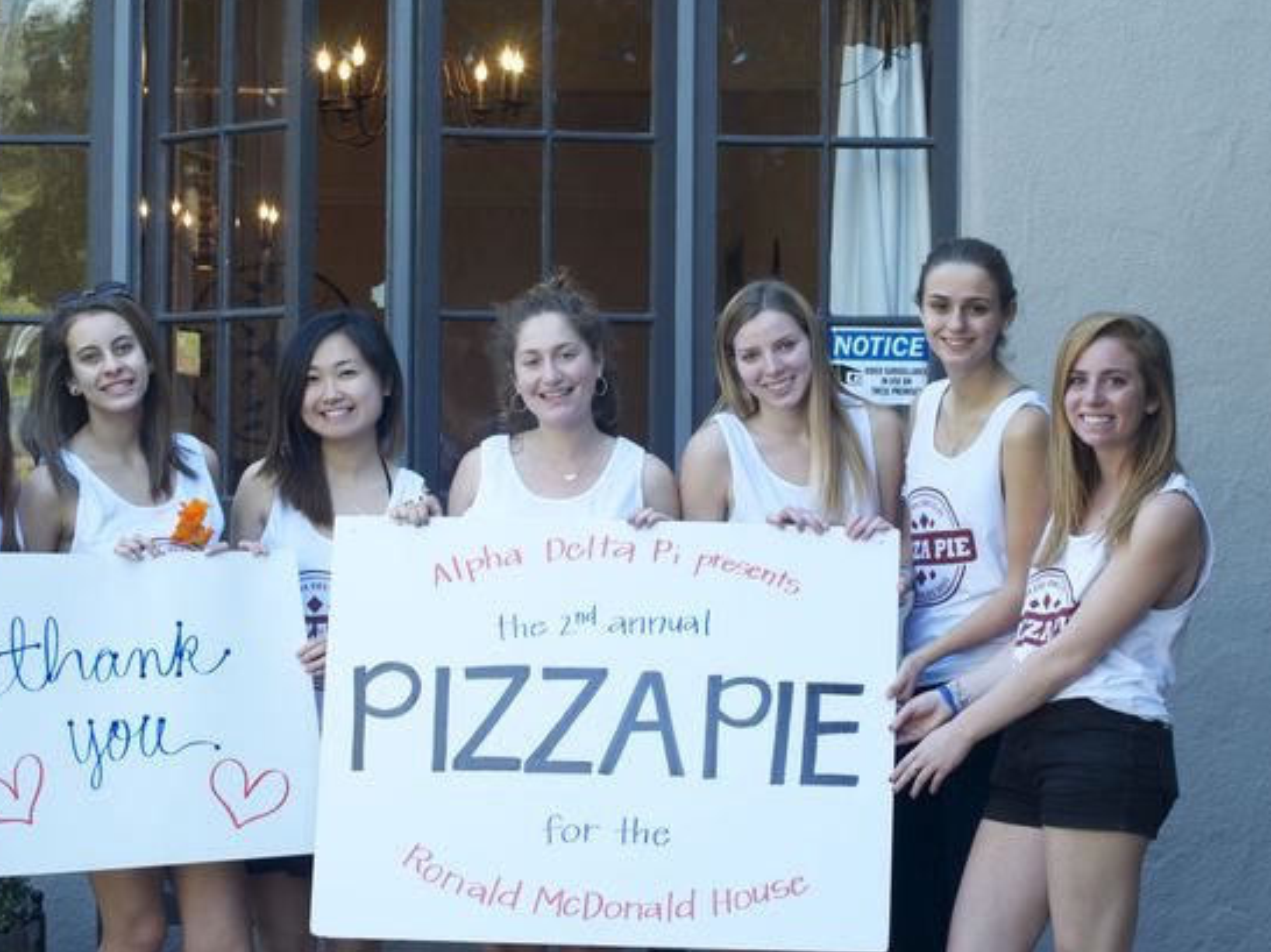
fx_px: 3487
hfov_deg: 20.6
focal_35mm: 95
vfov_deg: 15.5
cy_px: 505
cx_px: 505
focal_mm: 50
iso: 800
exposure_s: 1/80
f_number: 9
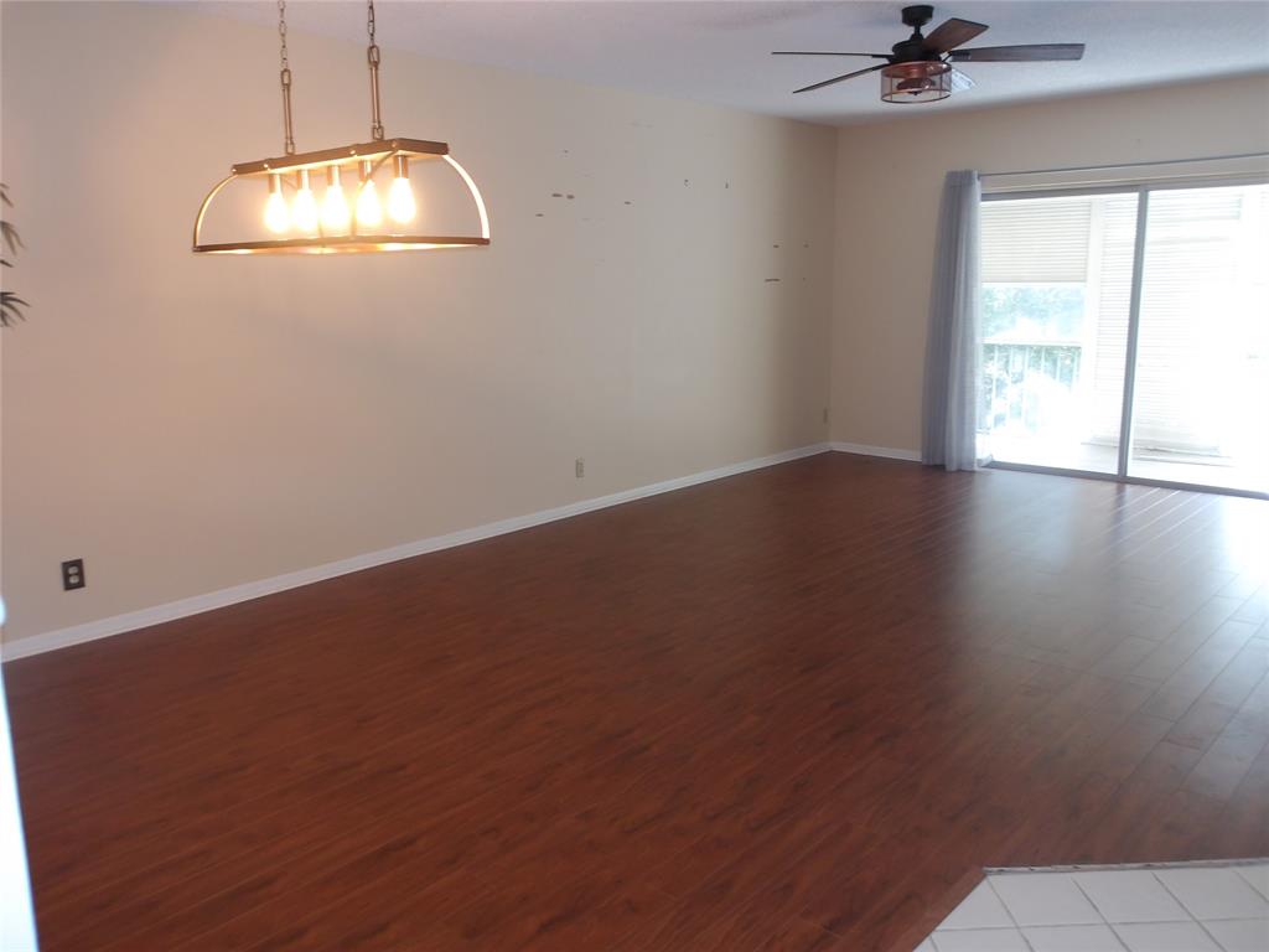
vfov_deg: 51.4
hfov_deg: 65.3
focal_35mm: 27
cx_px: 634
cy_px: 476
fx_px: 990
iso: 112
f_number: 3
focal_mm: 4.9
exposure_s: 1/30
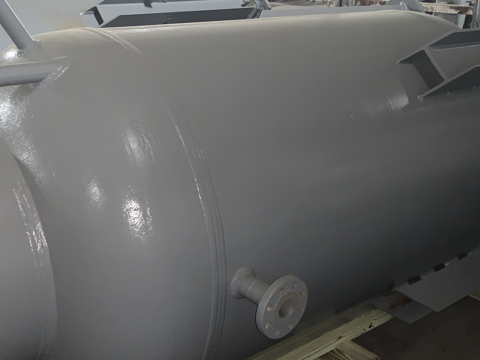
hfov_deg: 42.9
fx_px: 610
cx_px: 218
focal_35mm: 44
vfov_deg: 32.8
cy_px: 201
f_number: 1.8
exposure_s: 1/4
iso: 125
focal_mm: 4.25
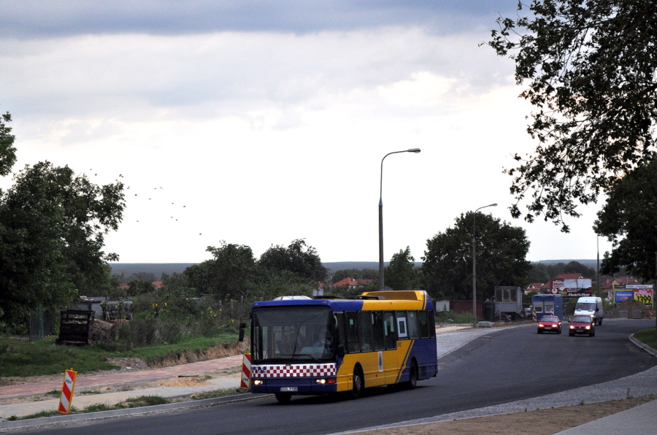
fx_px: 1502
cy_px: 218
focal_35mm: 82
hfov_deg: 24.7
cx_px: 328
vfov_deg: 16.5
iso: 560
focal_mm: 55
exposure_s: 1/1000
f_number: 5.6
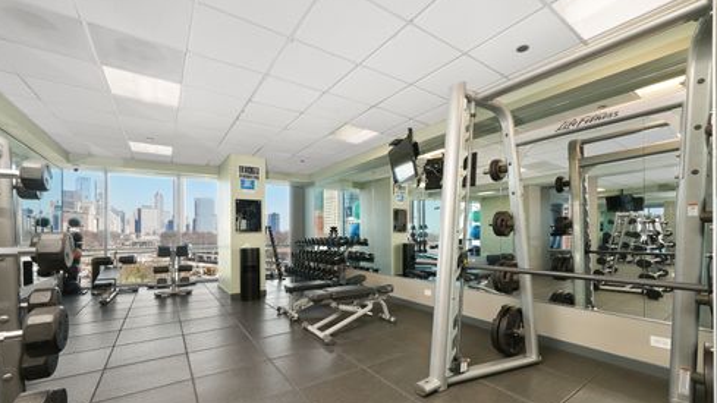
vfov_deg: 70.0
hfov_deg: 103.0
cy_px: 234
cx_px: 361
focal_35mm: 15
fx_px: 285
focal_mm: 14
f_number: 11
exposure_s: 1/20
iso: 2000
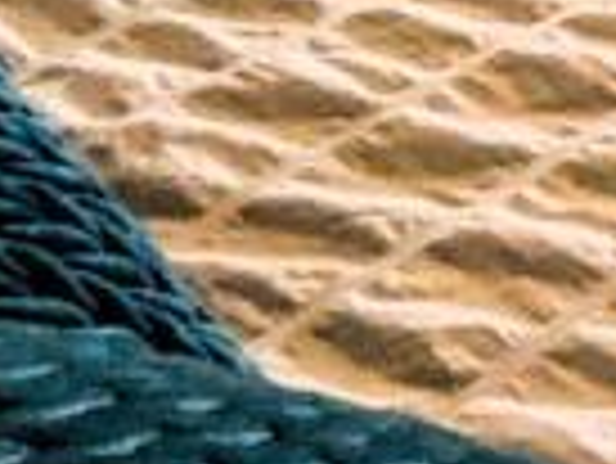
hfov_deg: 10.7
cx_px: 1897
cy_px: -840
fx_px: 2137
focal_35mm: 120
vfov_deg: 9.9
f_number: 2.2
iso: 79
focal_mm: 2.35
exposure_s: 1/64.5
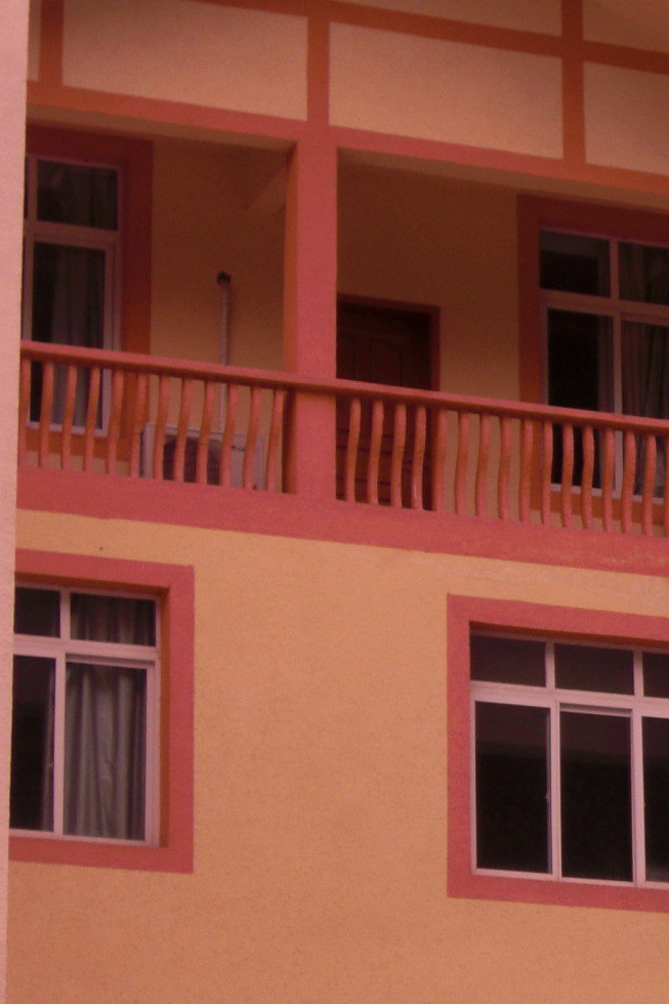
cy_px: 665
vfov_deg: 11.3
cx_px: 1127
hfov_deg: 7.4
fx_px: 5047
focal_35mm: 181
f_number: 4.2
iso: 50
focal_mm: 13.1
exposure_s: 1/500
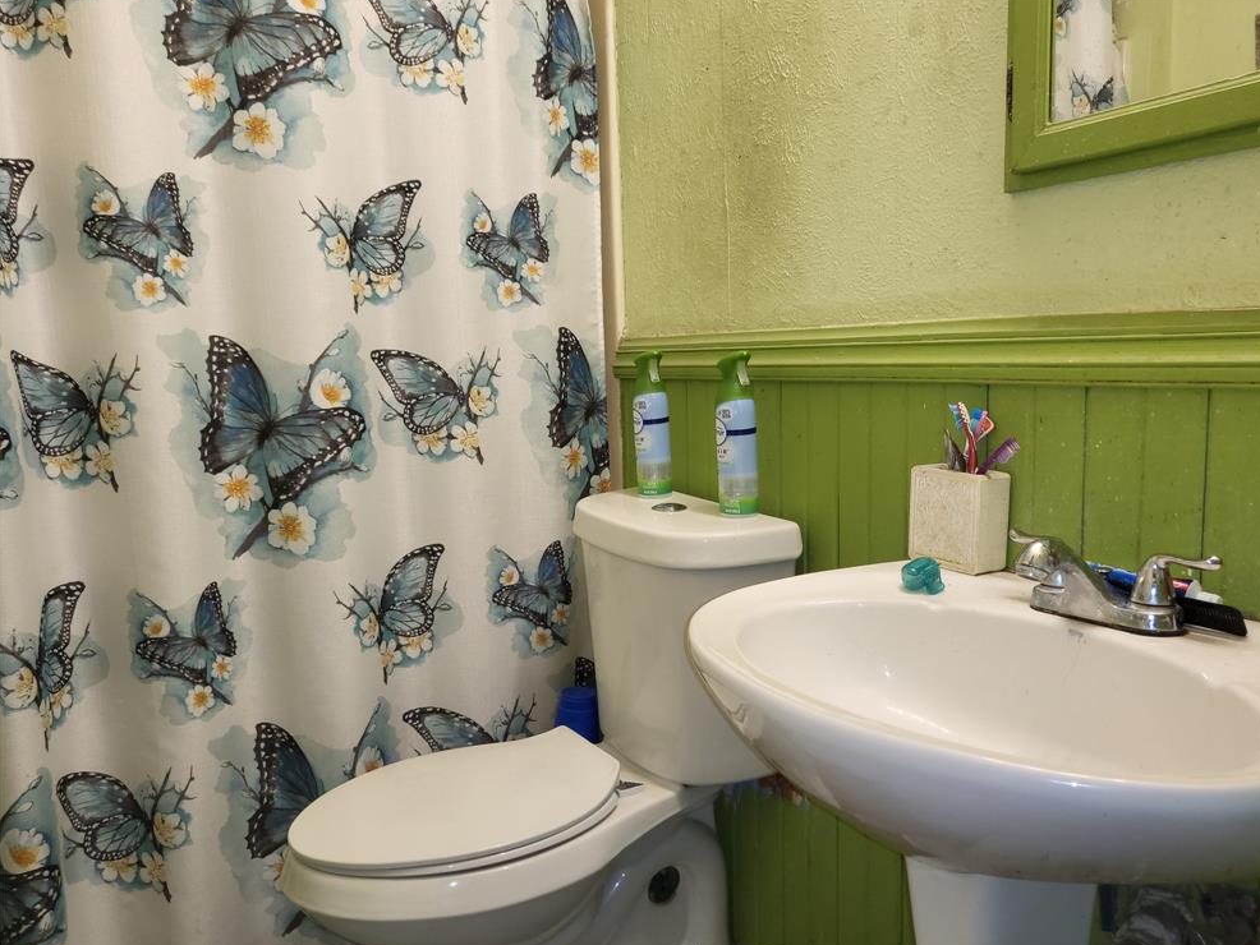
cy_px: 483
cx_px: 652
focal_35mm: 27
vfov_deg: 51.4
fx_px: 983
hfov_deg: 65.3
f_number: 1.8
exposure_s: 1/60
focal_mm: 4.25
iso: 80
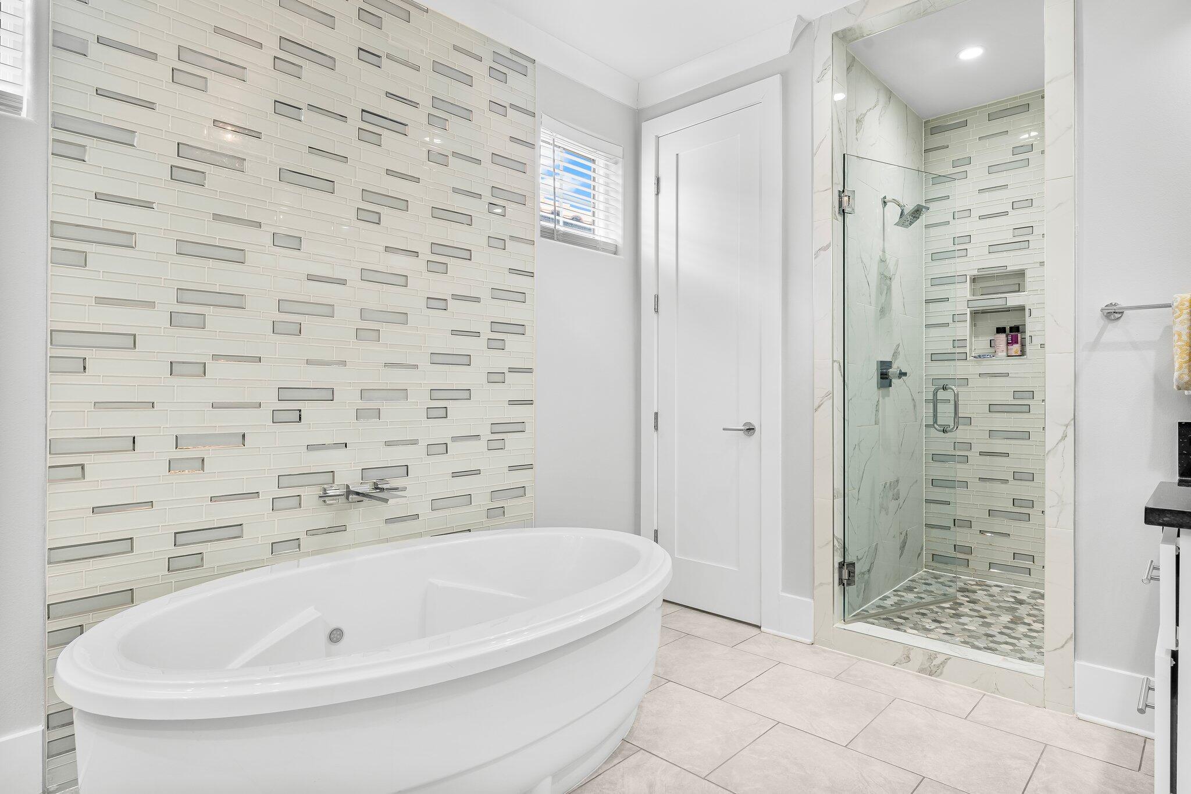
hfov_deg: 86.6
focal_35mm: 19
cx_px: 596
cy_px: 397
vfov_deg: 64.3
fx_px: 632
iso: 400
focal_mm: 19.1
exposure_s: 1/8
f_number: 9
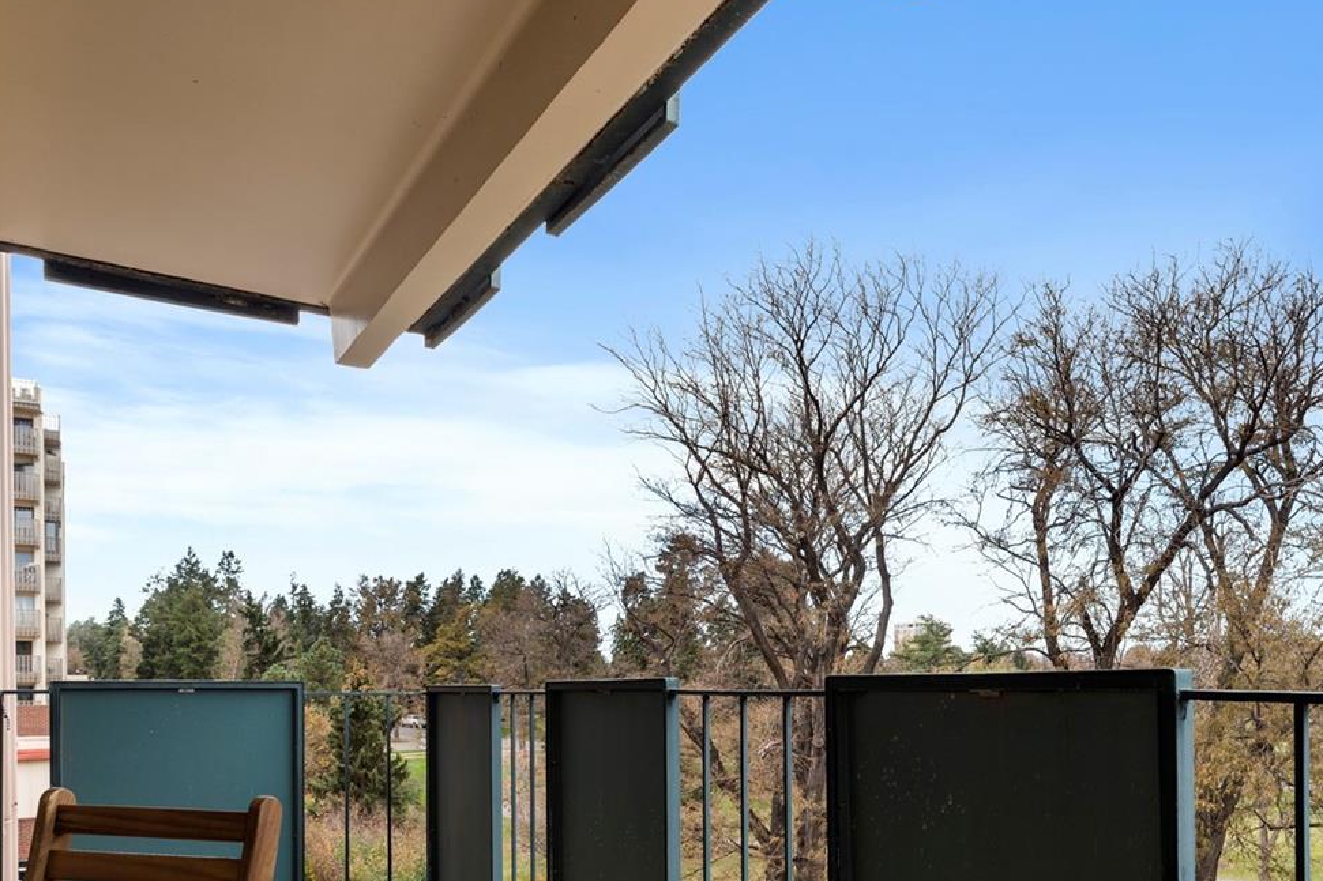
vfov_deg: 44.7
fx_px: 1029
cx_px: 792
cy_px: 670
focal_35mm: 28
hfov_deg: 64.9
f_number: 7.1
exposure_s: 1/60
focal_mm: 17
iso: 100
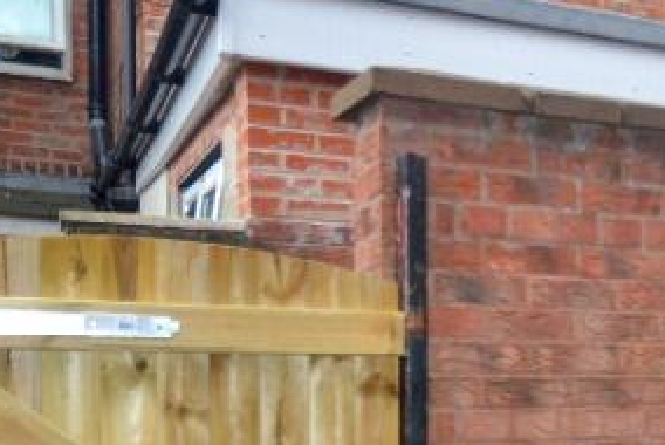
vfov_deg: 22.8
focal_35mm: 54
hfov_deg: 31.2
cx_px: 791
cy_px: 554
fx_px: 999
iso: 180
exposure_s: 1/125
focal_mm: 10
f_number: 4
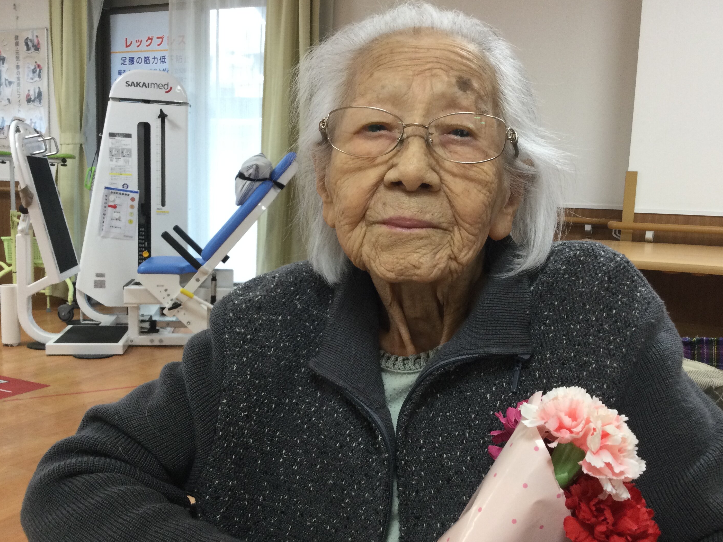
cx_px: 394
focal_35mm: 36
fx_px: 752
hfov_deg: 51.3
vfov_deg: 39.6
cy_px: 292
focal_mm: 3.3
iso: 50
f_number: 2.4
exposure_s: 1/30
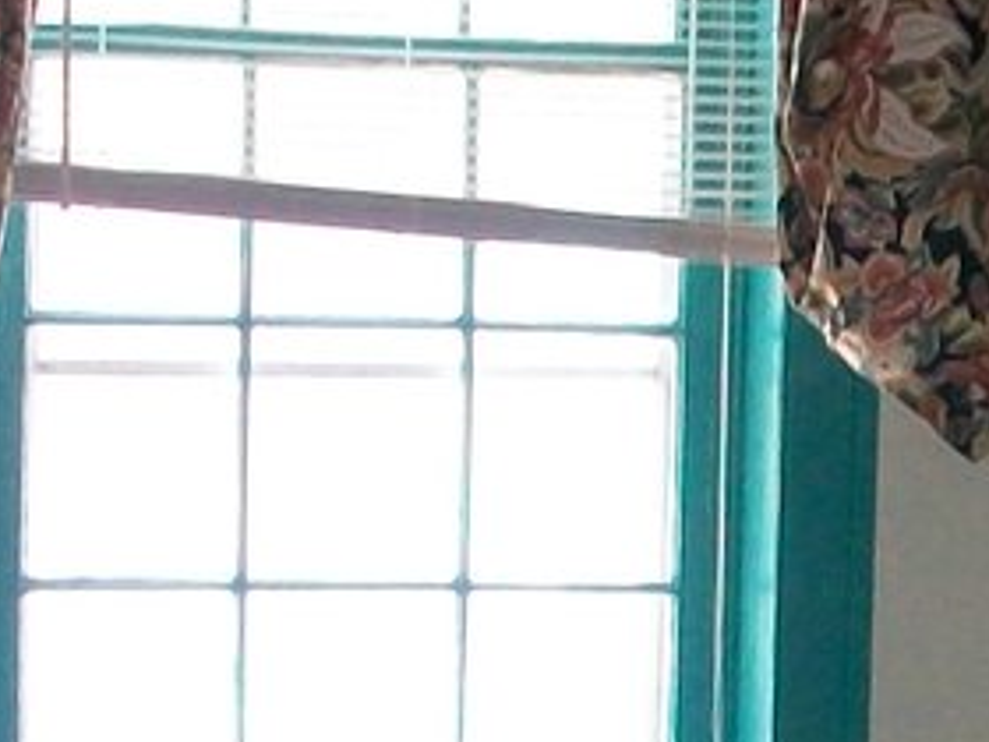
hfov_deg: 10.5
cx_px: 1259
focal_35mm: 184
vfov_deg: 8.0
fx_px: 5257
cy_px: 850
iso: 120
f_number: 2.8
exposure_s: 1/60
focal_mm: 5.7
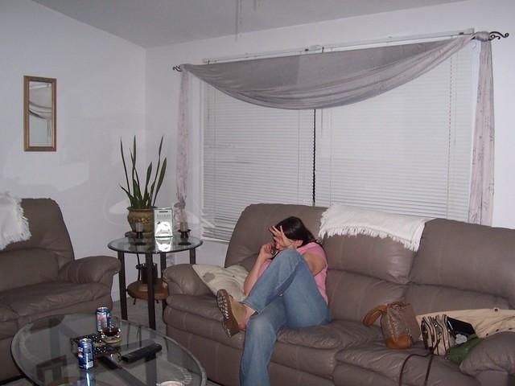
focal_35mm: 37
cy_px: 193
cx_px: 258
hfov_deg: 50.1
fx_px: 550
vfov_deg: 38.7
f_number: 2.8
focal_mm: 5.6
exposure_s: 1/60
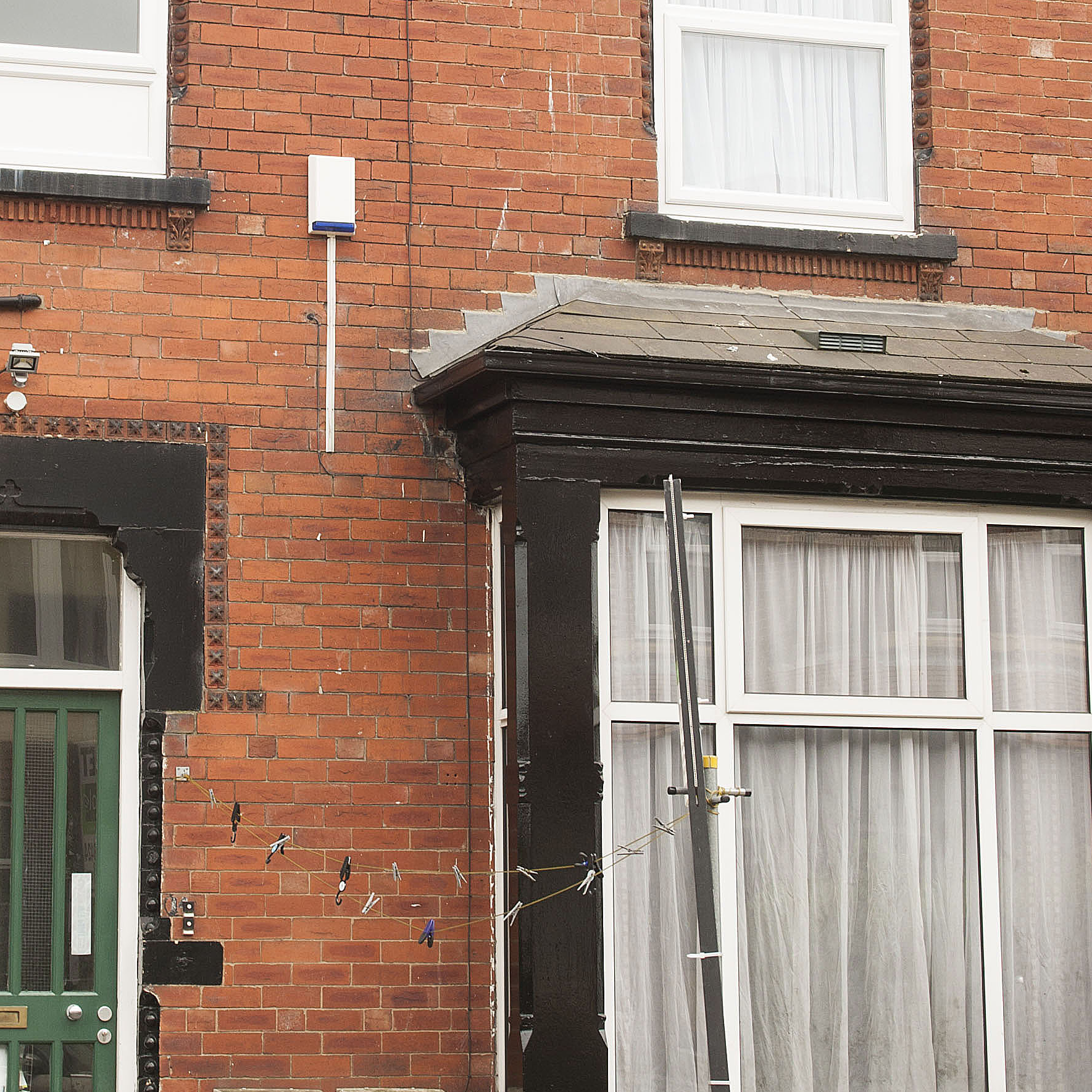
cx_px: 399
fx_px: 3319
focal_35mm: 93
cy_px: 389
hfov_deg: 18.6
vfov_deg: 18.6
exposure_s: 1/80
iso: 200
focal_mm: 32
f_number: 6.3
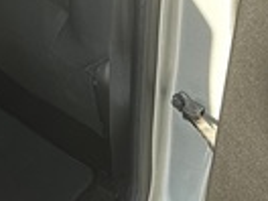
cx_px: -256
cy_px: -89
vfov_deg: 12.2
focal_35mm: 116
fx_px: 898
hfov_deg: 14.4
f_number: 1.78
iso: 100
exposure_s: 1/121
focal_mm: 6.86
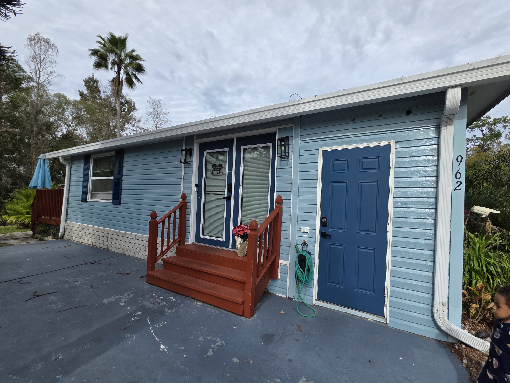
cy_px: 205
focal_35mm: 14
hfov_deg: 102.0
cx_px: 265
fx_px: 206
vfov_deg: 85.6
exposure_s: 1/2476
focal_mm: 2.2
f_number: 1.9
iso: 40
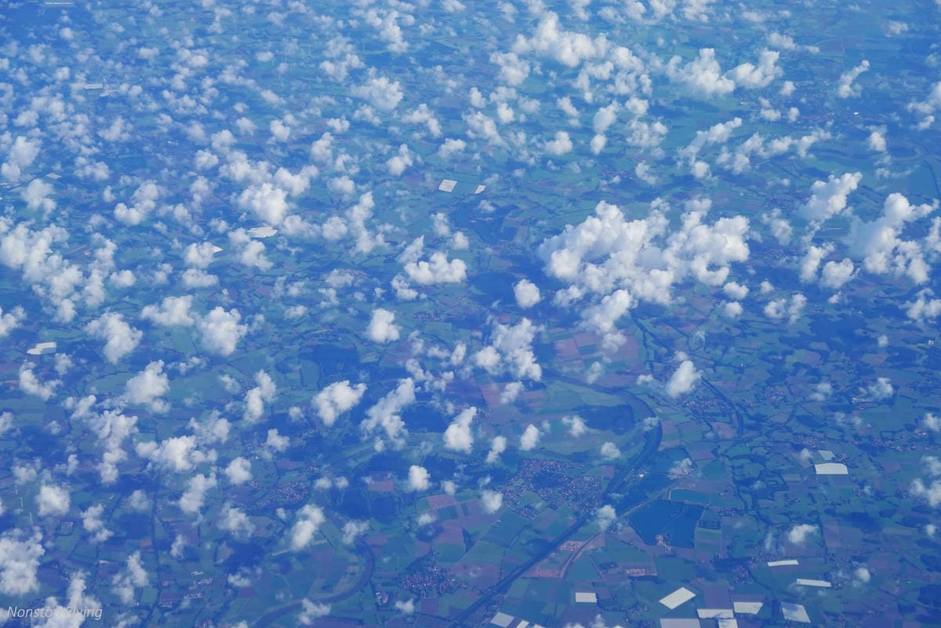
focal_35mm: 73
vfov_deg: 18.7
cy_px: 314
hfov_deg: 27.7
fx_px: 1908
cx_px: 470
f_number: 5.6
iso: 100
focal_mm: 26.9
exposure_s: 1/500
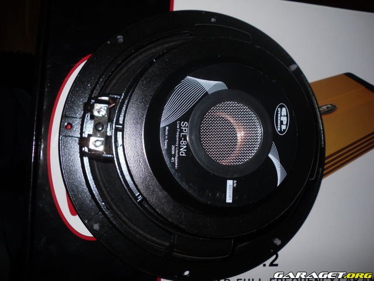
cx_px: 187
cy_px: 140
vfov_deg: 40.7
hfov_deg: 52.6
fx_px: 378
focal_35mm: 35
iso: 80
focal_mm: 6.3
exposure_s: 1/45
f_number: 7.6
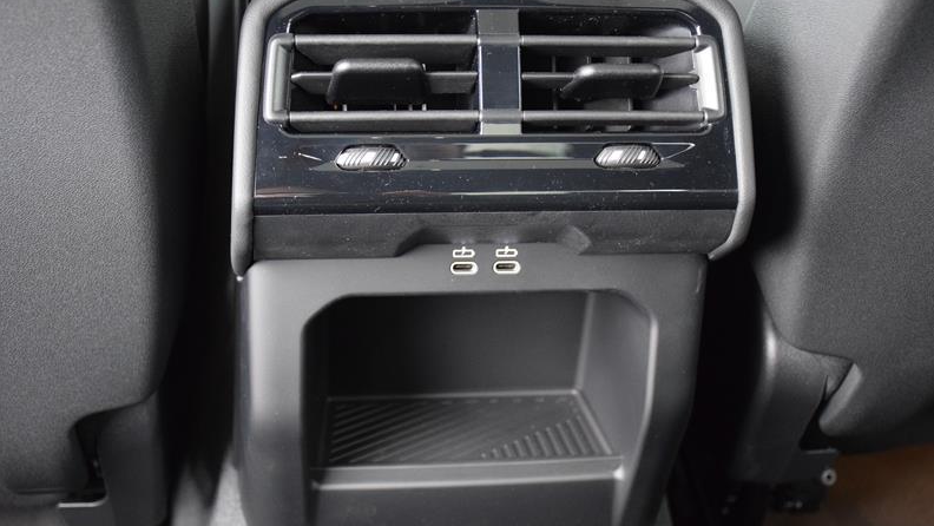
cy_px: 284
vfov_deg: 21.6
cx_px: 471
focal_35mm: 56
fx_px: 1376
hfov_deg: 37.5
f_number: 4.2
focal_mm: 35
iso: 3600
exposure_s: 1/60
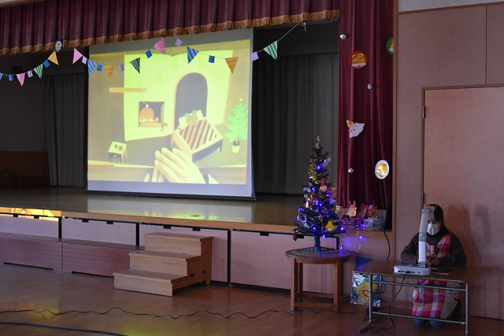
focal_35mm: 46
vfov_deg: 29.0
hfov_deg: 42.3
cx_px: 252
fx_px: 651
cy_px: 168
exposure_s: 1/60
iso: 2500
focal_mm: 31
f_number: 4.2
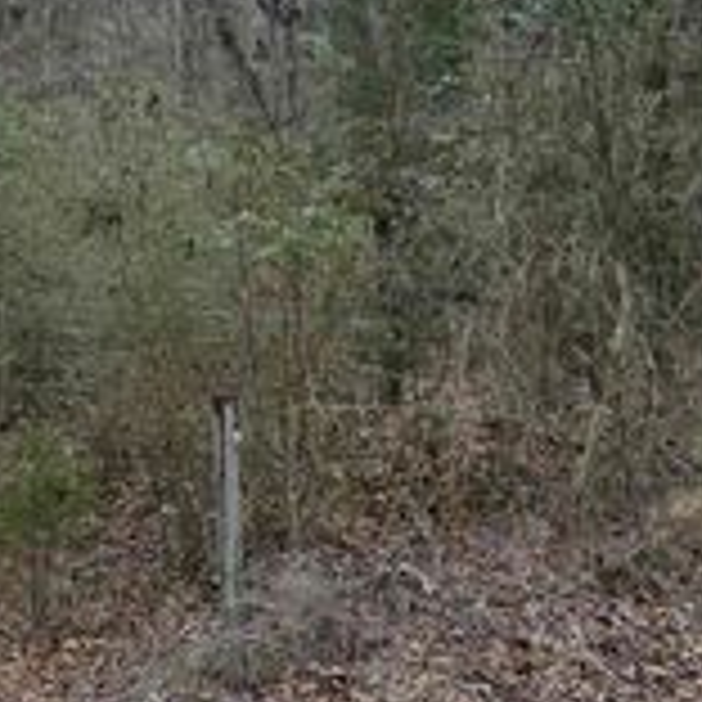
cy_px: 250
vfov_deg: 19.9
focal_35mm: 87
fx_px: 1996
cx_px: 68
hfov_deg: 19.6
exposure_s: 1/180
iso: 160
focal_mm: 6.3
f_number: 1.7
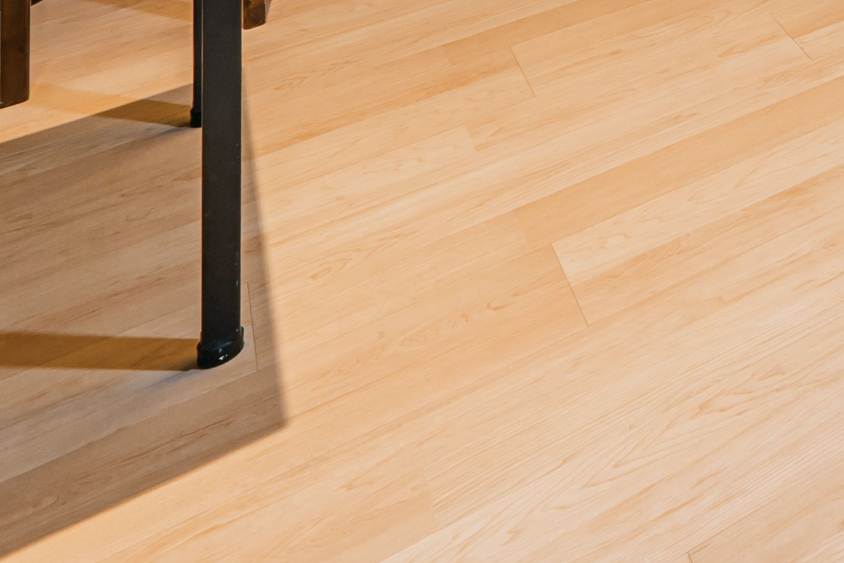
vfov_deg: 19.4
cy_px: -452
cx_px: 1492
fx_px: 1219
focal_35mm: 52
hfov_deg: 22.8
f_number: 10
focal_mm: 12
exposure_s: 1.6
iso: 100
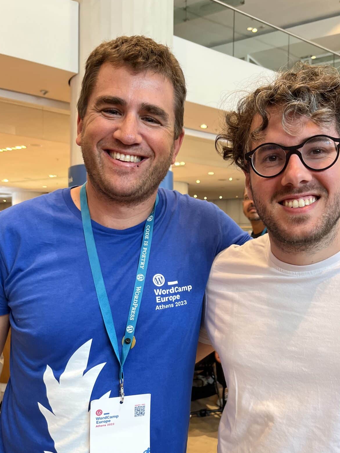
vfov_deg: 53.7
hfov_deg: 41.7
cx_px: 200
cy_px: 266
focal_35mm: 34
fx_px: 445
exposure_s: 1/100
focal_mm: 5.1
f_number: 1.6
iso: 125
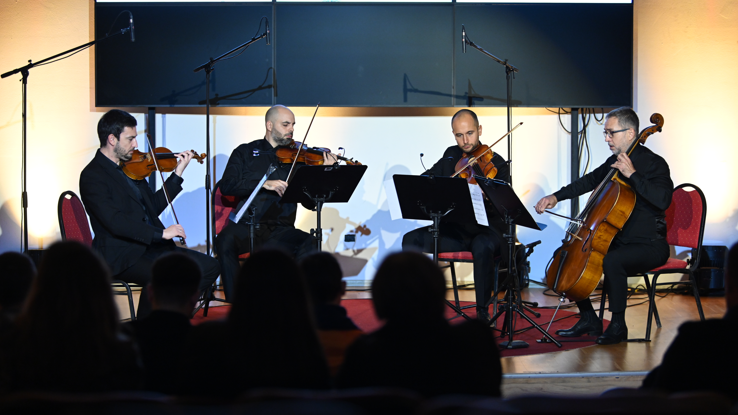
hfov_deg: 11.1
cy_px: 224
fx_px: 3796
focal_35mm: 194
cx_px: 369
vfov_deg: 6.3
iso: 1600
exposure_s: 1/125
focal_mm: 185
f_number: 2.8
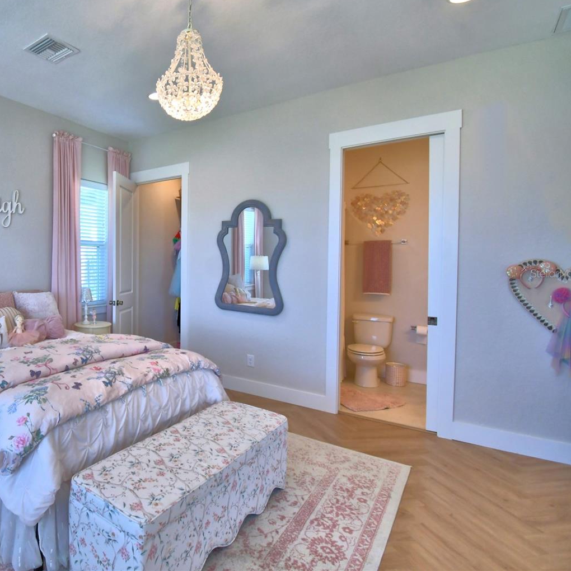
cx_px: 133
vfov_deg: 74.8
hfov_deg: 69.2
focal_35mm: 20
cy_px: 273
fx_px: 373
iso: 400
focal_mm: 10
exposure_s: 1/125
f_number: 4.5
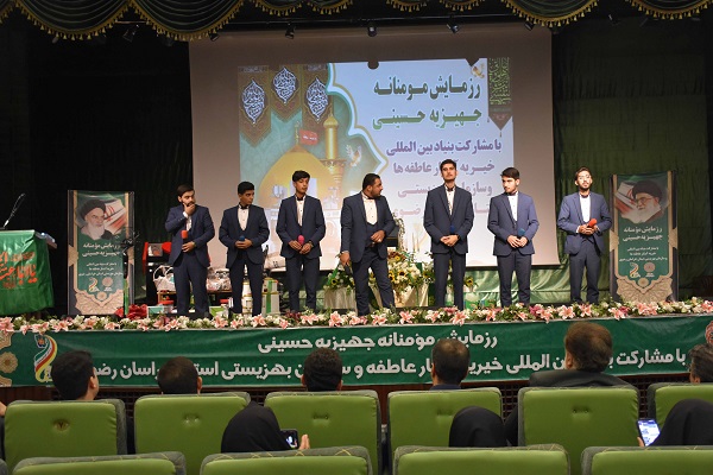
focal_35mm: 36
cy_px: 238
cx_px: 356
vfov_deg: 36.9
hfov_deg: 53.1
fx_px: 713
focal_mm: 24
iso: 2000
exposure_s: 1/60
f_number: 4
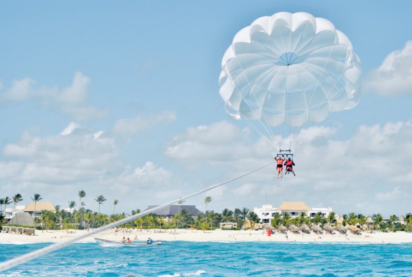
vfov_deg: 16.6
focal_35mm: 82
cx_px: 206
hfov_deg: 24.6
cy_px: 138
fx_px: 946
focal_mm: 55
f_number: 9
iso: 100
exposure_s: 1/320
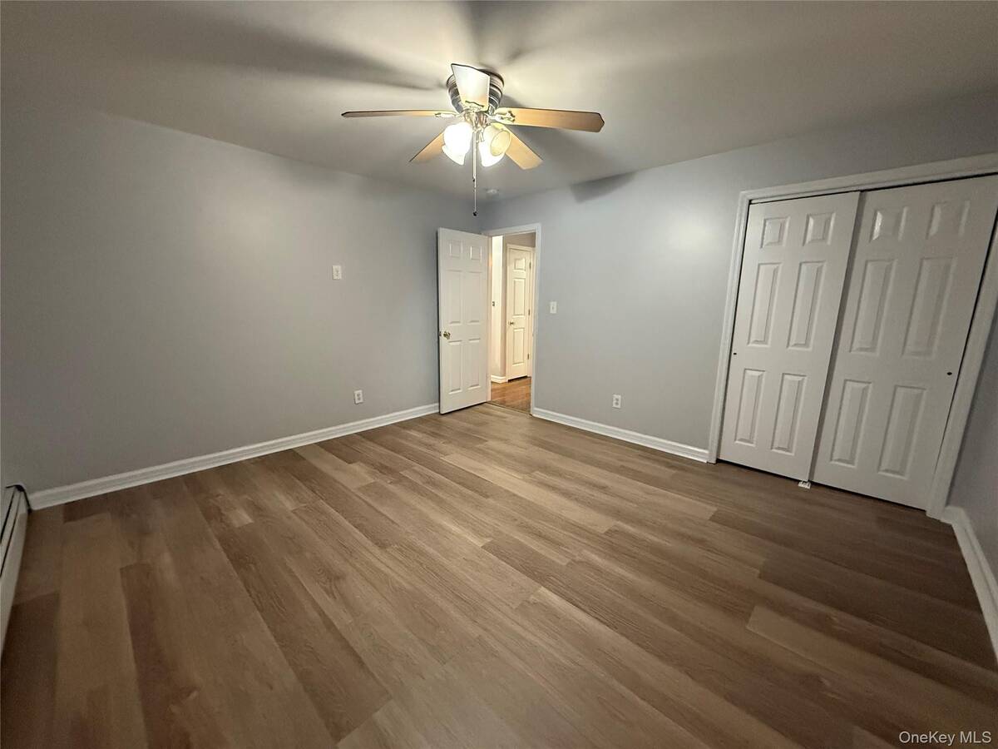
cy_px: 374
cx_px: 499
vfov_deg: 85.7
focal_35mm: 14
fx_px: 404
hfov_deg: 102.1
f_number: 2.2
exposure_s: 1/60
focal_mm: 2.22
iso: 640
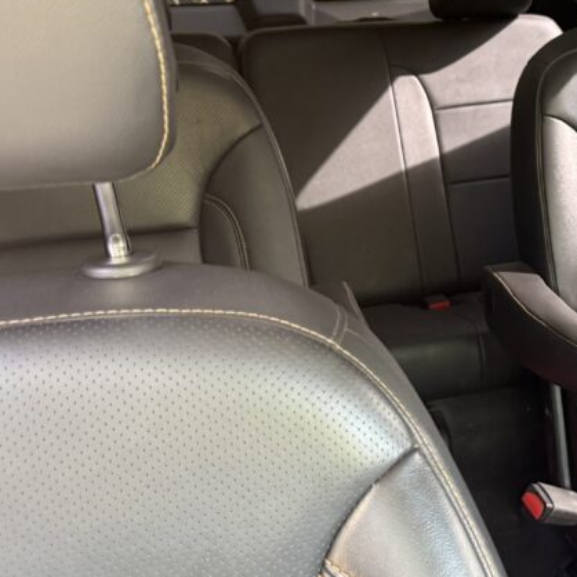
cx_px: 509
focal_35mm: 52
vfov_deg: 32.8
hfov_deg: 31.4
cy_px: 279
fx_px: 981
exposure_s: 1/60
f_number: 1.78
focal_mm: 6.76
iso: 400
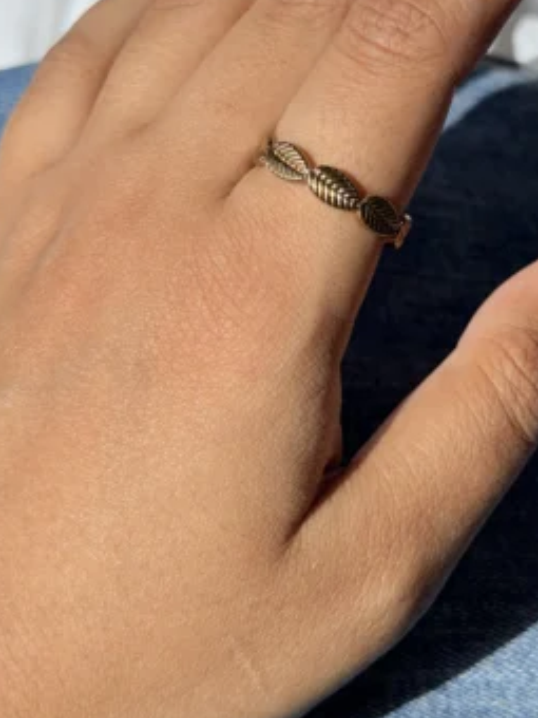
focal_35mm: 81
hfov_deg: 18.2
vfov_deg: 24.0
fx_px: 1679
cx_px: 323
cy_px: 219
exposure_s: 1/794
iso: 64
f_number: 1.78
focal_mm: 6.76
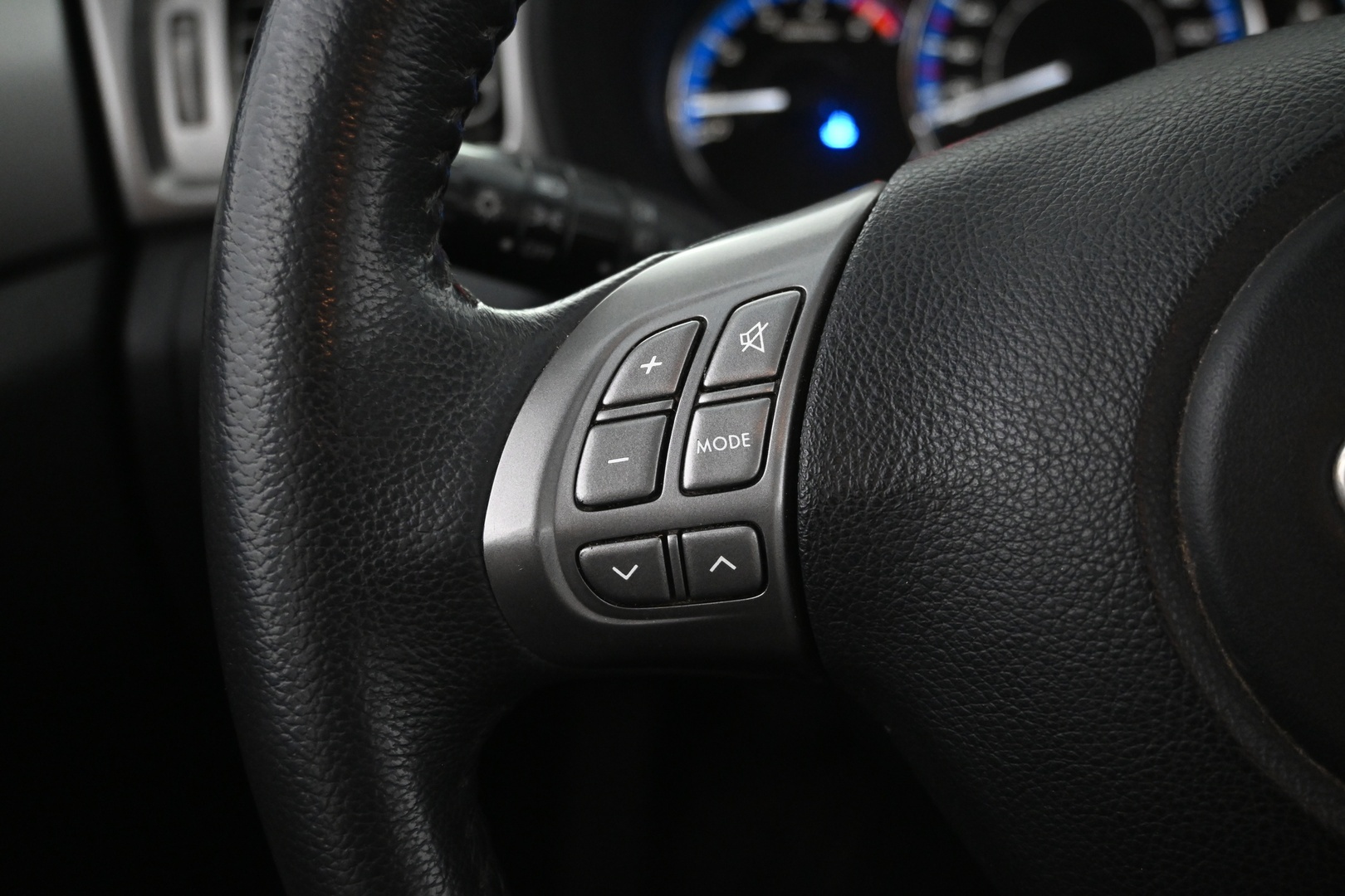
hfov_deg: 56.1
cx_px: 672
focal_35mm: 34
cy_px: 448
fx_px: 1261
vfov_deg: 39.1
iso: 2500
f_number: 4
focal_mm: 22.5
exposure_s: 1/40
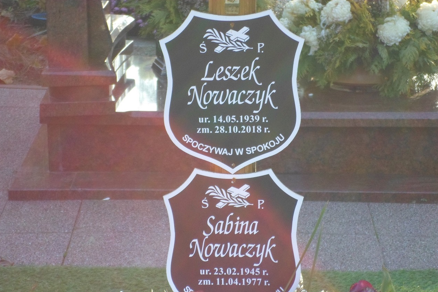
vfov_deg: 10.5
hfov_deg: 15.6
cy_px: 163
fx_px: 1594
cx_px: 218
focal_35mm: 131
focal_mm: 22.5
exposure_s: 1/60
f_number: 6.3
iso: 160
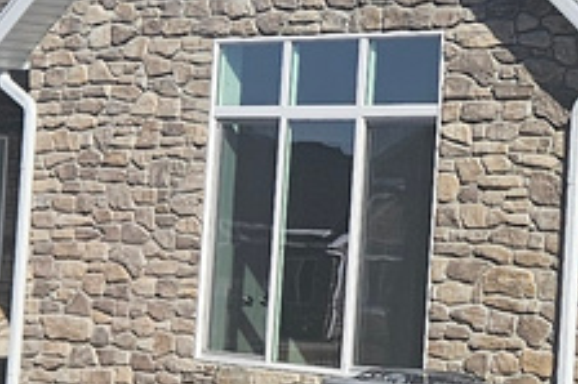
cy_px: 119
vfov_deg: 8.4
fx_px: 2631
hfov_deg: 12.2
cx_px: 699
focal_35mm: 164
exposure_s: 1/3067
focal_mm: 5.4
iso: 25
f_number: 1.8
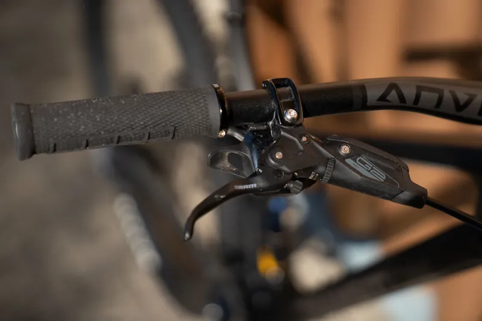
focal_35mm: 70
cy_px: 160
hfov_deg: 28.8
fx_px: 937
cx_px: 241
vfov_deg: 19.4
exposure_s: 1/5000
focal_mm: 70
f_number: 2.8
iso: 200
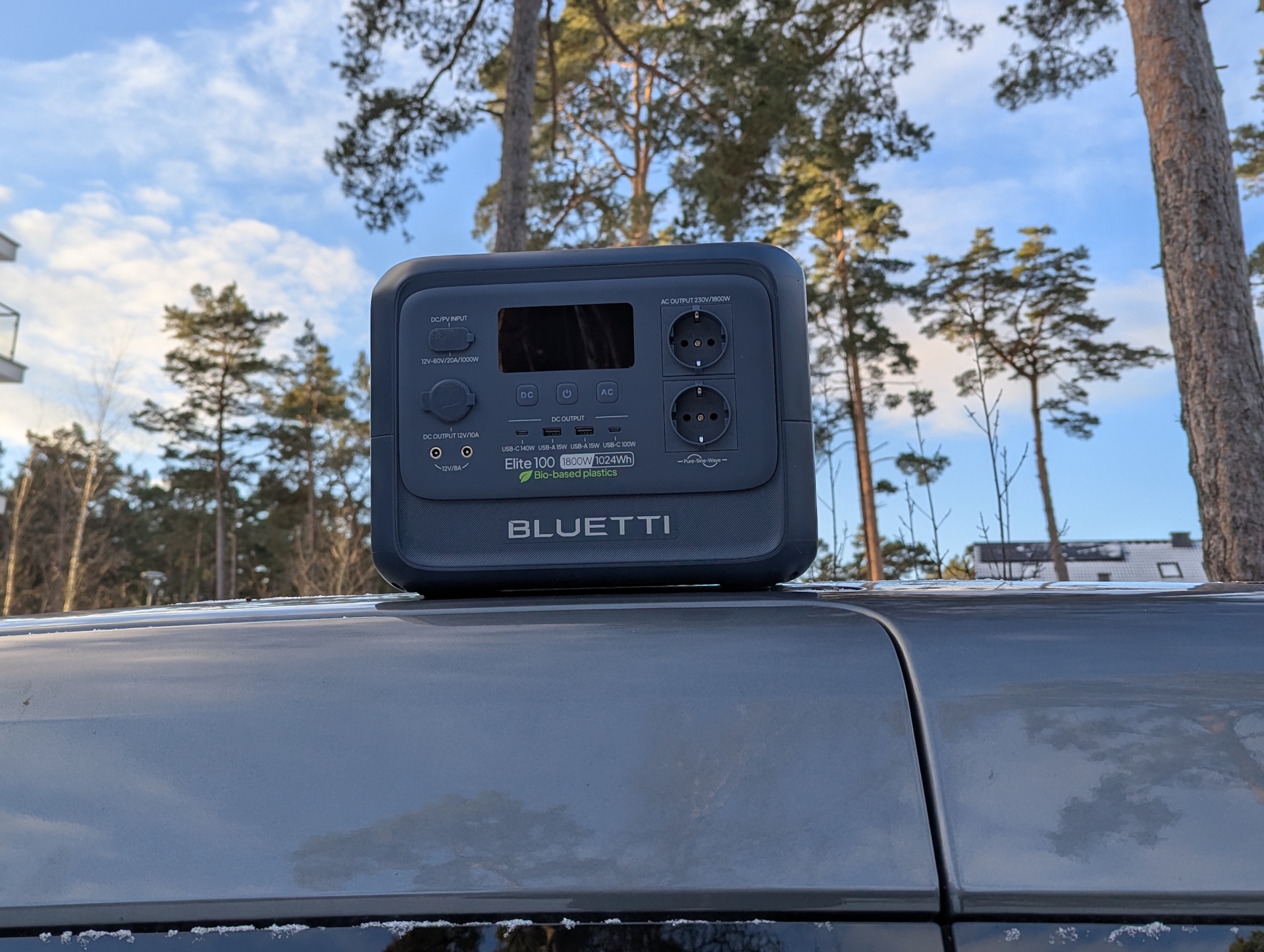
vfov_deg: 56.9
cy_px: 476
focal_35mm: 24
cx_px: 632
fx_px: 878
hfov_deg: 71.5
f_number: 1.85
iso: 46
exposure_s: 1/542
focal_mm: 6.81
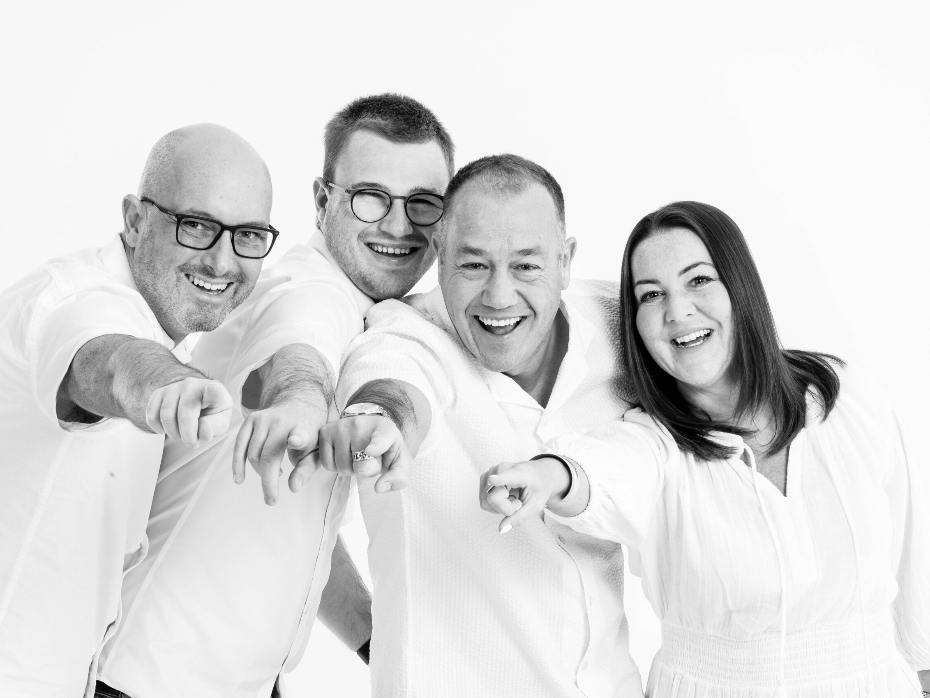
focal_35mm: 125
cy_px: 348
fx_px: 3358
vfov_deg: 11.9
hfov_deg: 15.8
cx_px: 436
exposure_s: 1/125
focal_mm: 115
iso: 100
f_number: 16
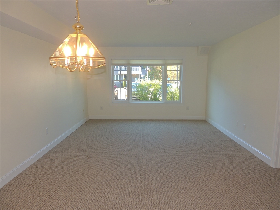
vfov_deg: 56.8
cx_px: 140
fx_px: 194
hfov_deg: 71.6
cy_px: 105
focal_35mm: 24
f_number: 3
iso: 100
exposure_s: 1/40
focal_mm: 4.3
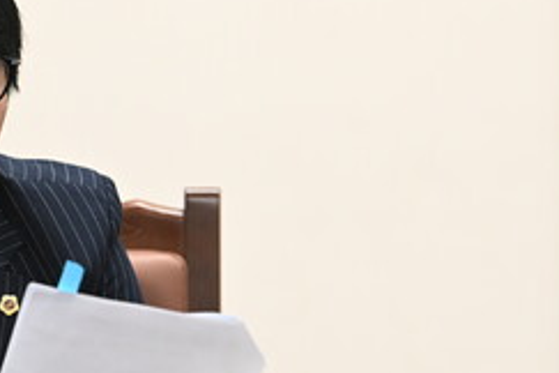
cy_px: 205
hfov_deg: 5.0
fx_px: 6335
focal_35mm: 408
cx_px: 67
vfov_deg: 3.4
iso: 2500
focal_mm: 165
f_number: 4
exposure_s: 1/200
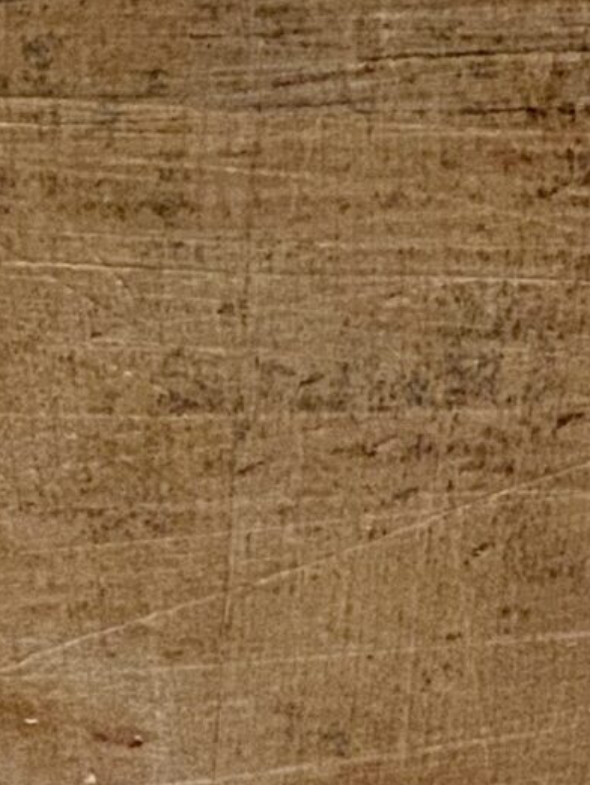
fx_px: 5790
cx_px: -250
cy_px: -1086
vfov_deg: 7.3
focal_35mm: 255
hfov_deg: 5.8
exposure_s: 1/50
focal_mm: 6
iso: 400
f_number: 2.4
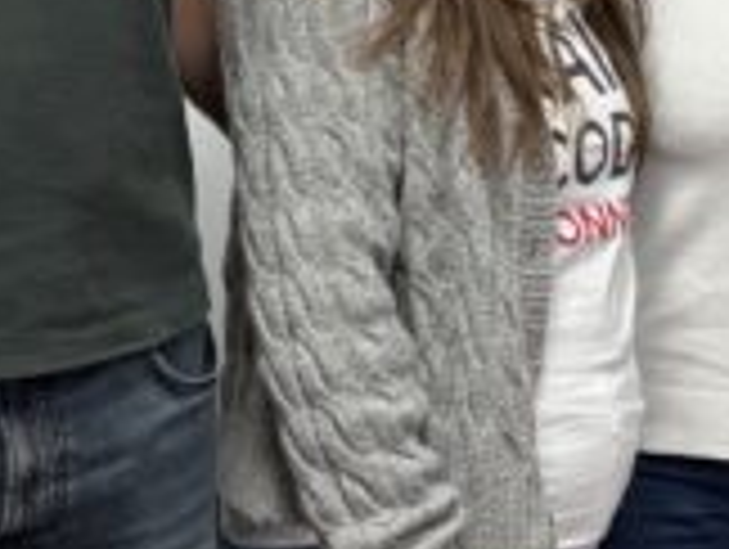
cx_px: 828
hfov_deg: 11.8
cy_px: 76
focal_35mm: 164
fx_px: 3459
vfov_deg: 9.0
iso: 100
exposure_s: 1/50
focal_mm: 5.96
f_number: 1.6
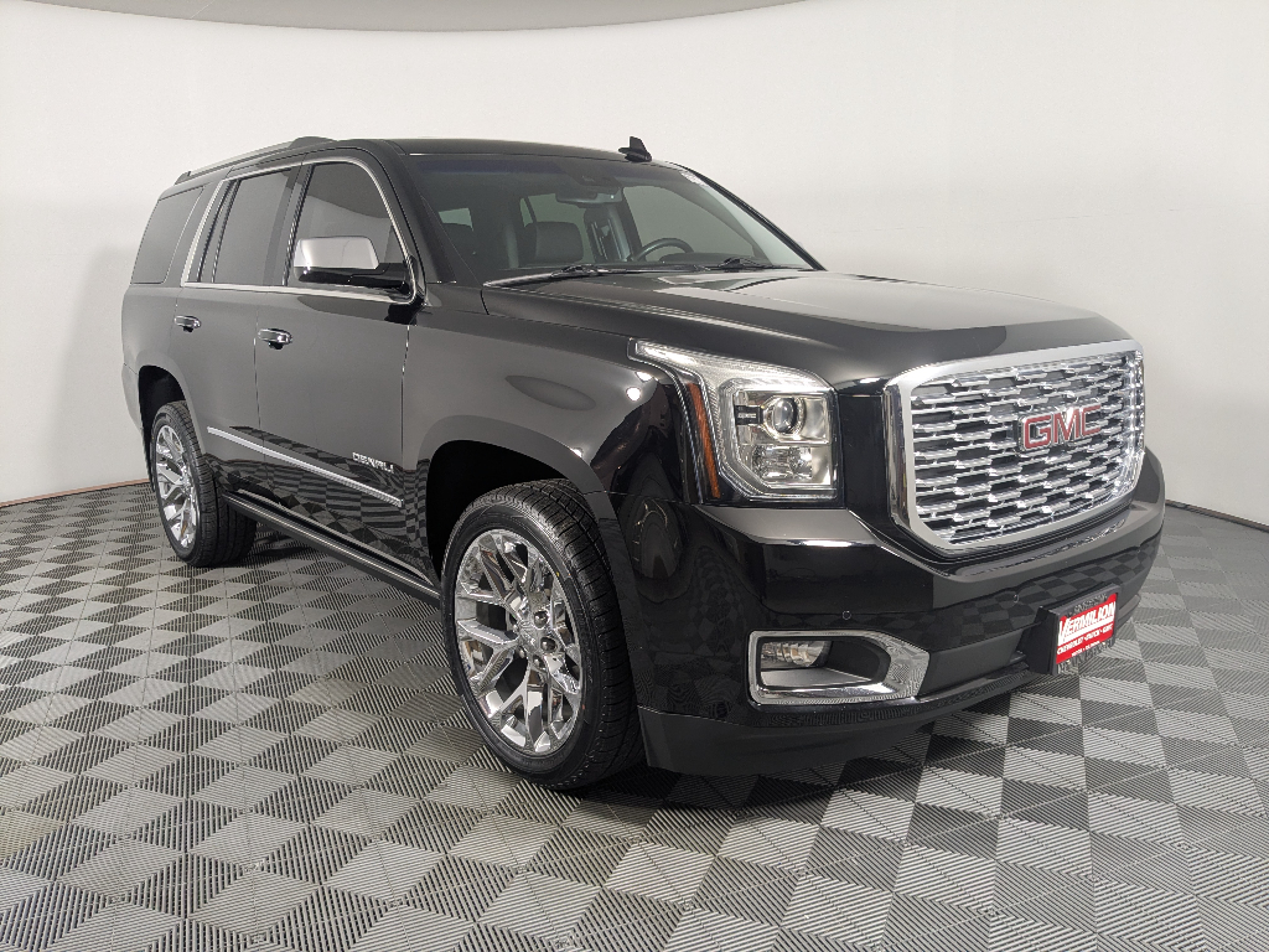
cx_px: 634
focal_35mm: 27
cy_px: 476
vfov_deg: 51.4
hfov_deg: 65.3
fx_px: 990
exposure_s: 1/120
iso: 83
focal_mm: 4.38
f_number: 1.73
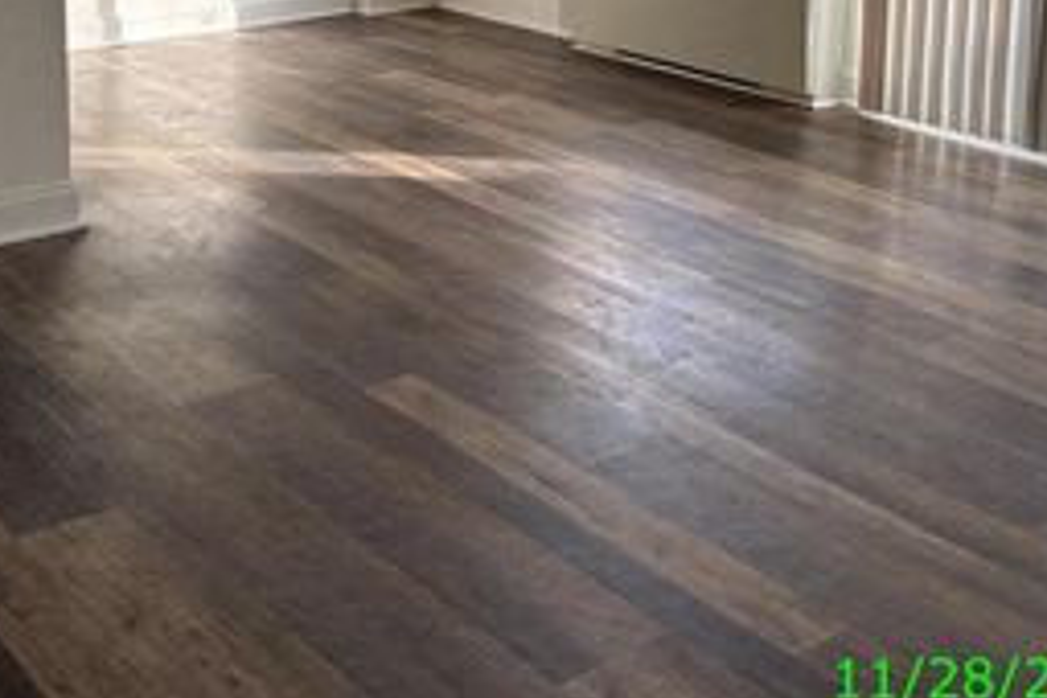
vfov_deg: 24.1
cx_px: 406
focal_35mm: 53
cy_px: -39
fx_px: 1541
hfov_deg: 37.3
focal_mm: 5.96
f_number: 1.6
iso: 50
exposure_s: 1/347
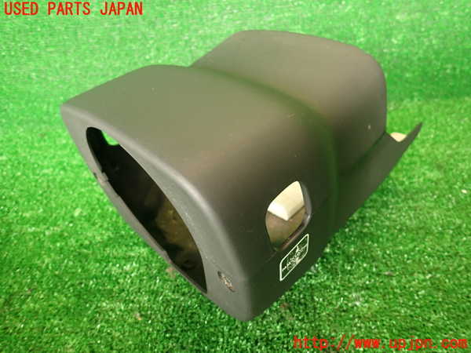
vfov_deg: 54.9
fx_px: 340
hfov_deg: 69.4
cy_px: 176
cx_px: 236
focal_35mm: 25
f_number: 2
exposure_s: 1/30
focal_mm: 4.5
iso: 200
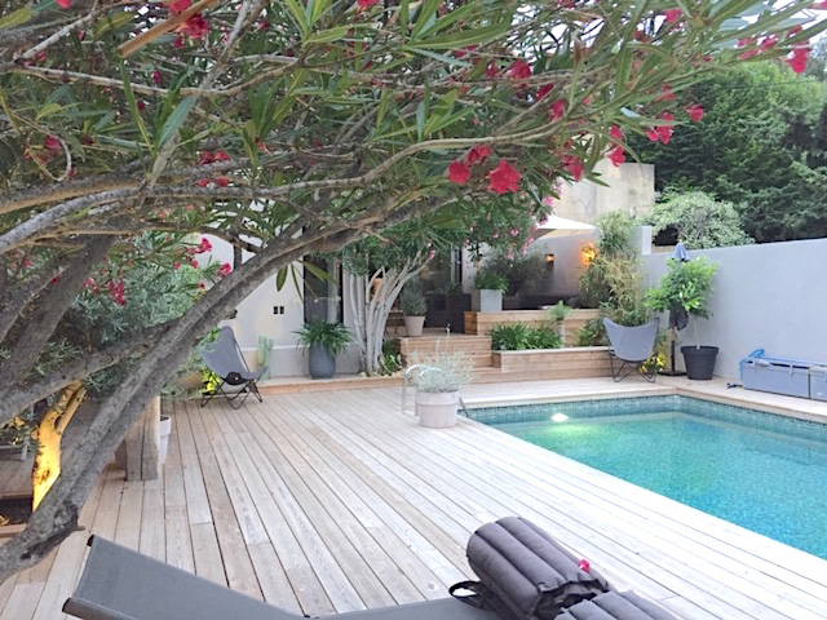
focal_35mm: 29
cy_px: 310
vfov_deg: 48.2
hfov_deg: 61.7
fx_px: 693
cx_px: 414
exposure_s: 1/30
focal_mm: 4.15
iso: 100
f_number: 2.2
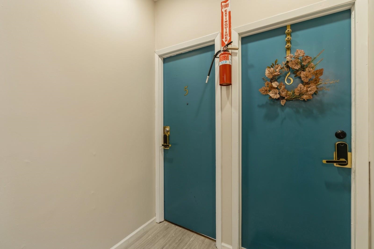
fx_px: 166
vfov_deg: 73.7
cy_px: 124
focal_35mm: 16
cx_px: 187
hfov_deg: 96.7
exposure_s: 1/2
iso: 100
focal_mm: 16
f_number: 11
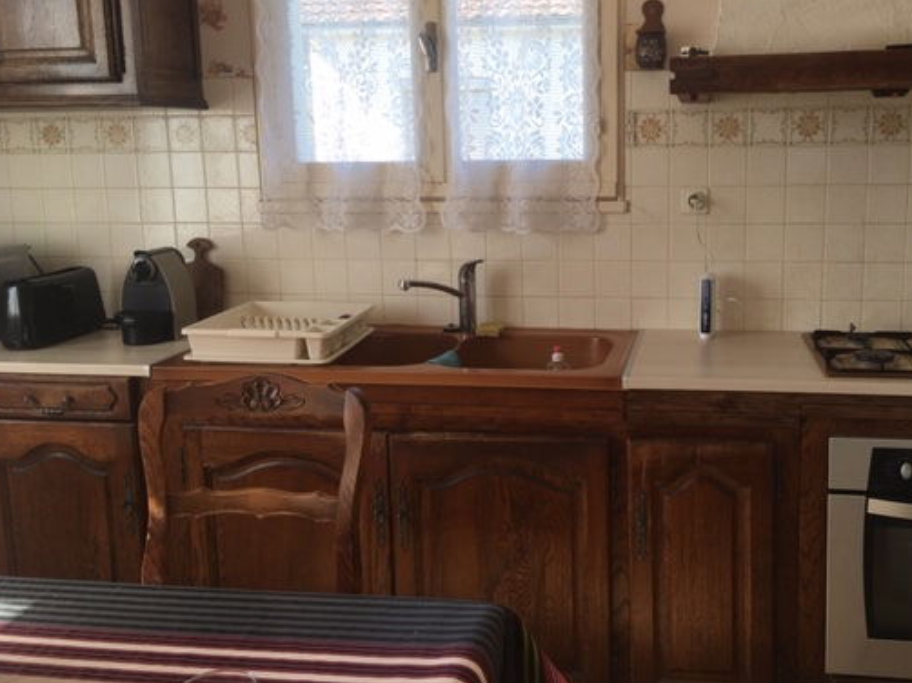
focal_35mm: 37
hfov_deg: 49.8
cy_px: 302
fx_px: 974
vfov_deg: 38.6
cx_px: 560
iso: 25
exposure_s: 1/100
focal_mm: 4.15
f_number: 2.2
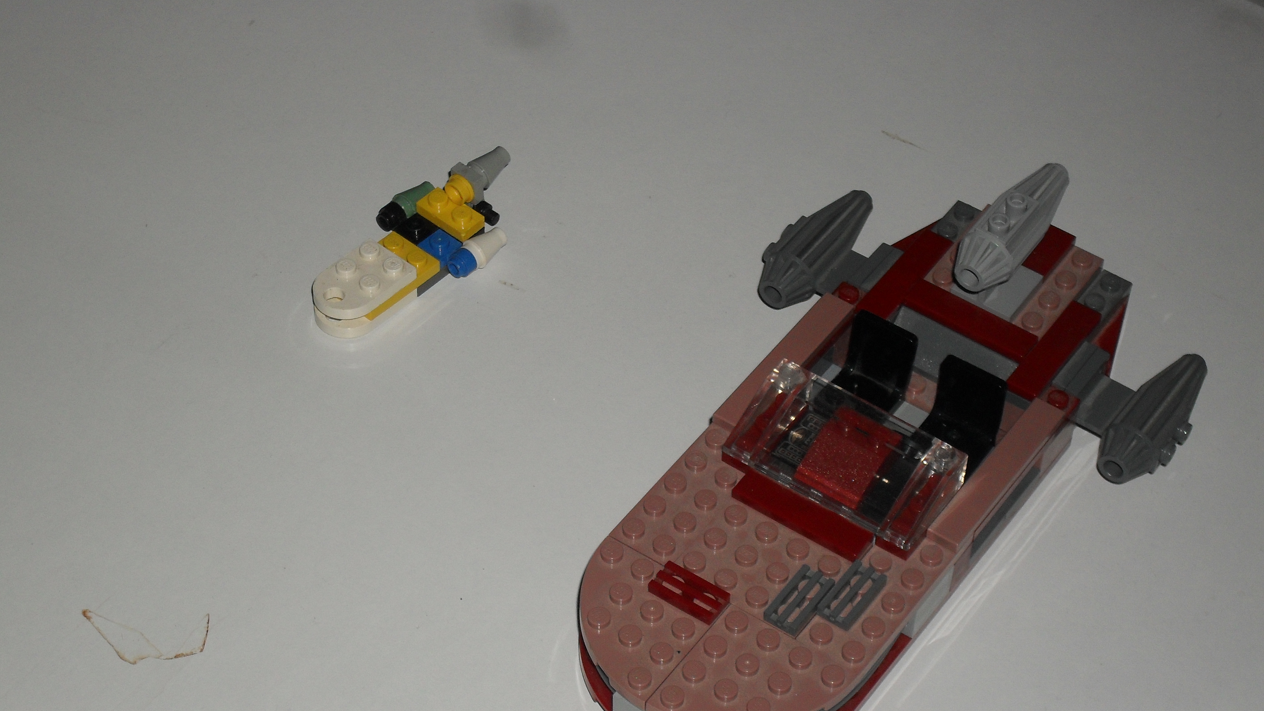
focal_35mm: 84
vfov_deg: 14.4
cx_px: 631
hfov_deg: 25.3
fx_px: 2815
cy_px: 438
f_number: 5
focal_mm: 13.6
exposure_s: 1/60
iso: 100
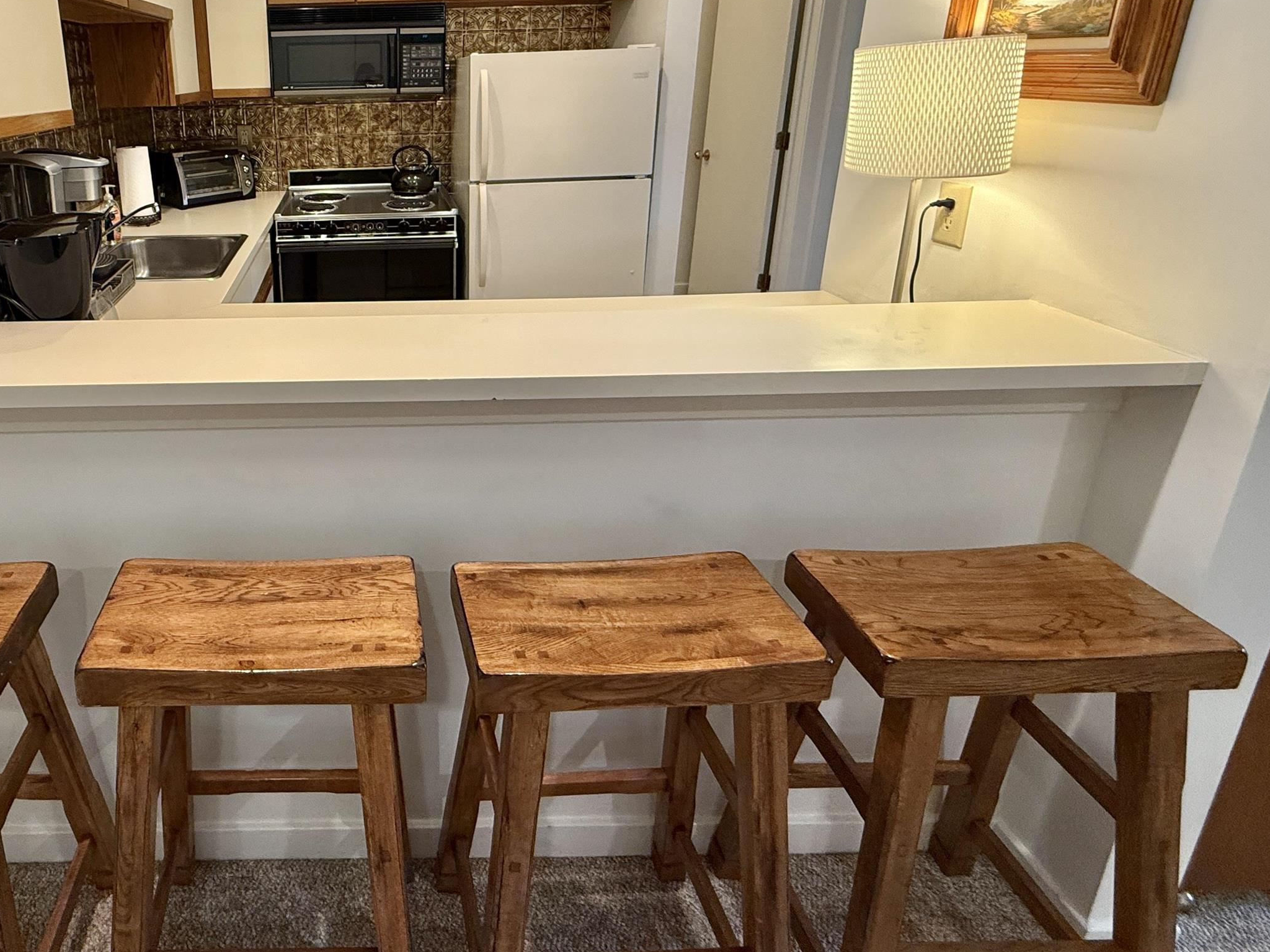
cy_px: 299
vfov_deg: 61.5
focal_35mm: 21
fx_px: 770
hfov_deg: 74.6
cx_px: 355
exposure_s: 1/60
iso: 250
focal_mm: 2.22
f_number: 2.2
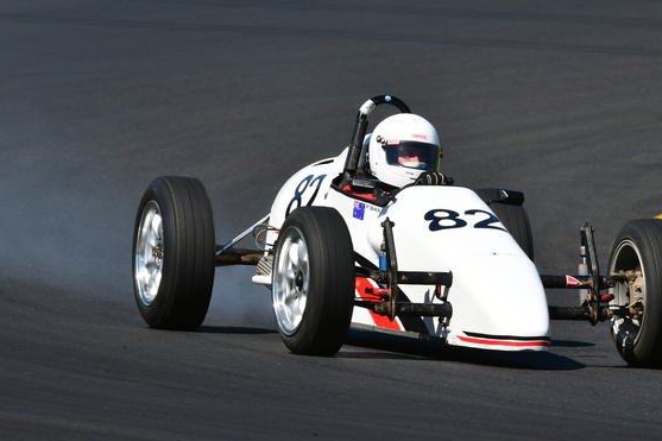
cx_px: 414
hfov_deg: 2.1
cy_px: 136
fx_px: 17813
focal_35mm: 969
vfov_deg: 1.4
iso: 400
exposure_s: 1/640
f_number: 11
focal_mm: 450
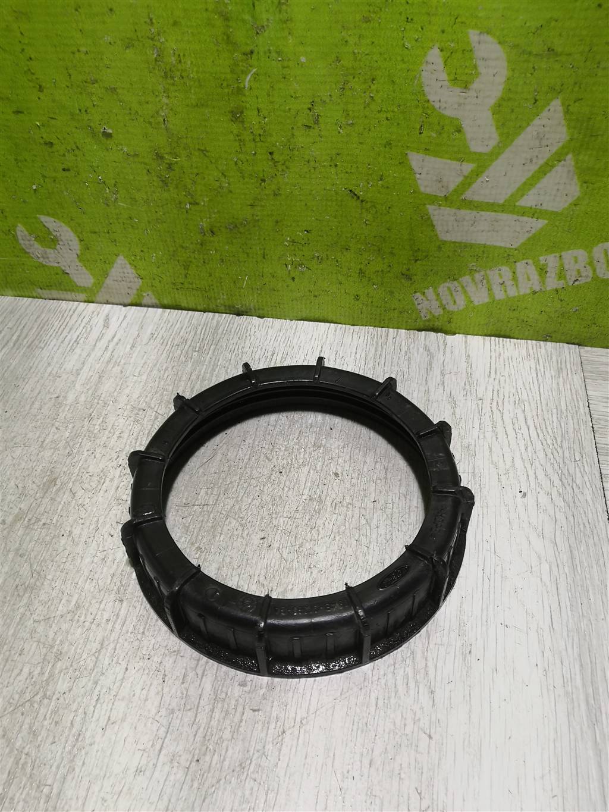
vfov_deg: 65.3
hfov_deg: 51.4
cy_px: 406
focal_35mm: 27
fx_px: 633
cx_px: 304
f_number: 1.8
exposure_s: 1/100
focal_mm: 3.95
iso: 80
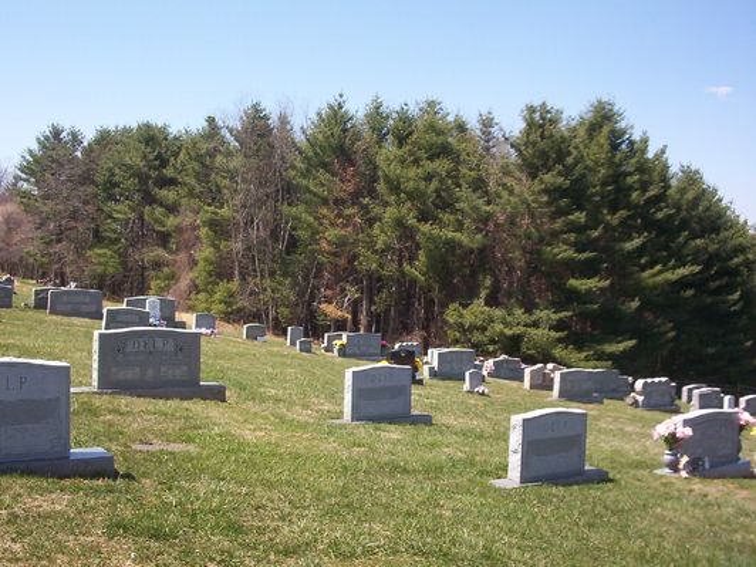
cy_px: 284
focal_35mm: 39
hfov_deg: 47.9
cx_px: 378
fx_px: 852
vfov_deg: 36.8
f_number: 4.5
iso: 100
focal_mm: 6
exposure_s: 1/453
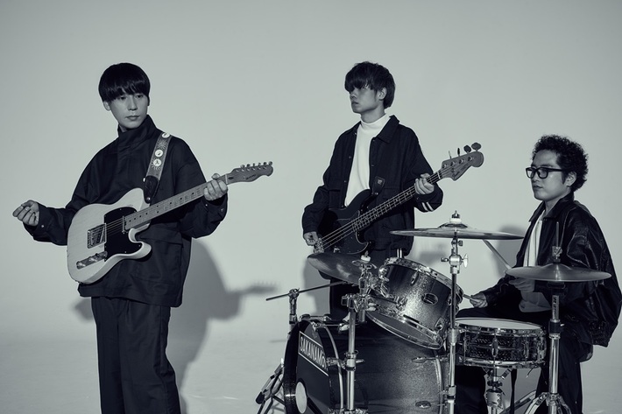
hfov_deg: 48.5
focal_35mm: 40
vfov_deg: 33.4
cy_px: 207
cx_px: 311
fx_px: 691
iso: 200
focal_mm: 40
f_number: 14
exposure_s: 1/125
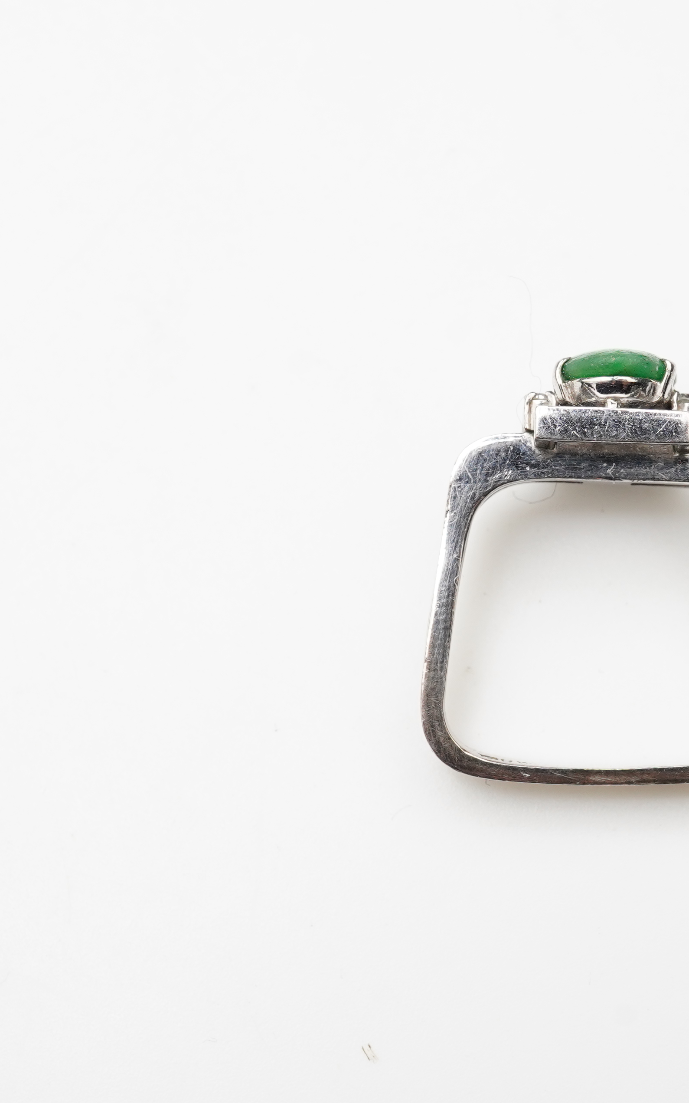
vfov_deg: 29.0
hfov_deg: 18.1
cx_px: 595
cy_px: 565
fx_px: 2133
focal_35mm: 71
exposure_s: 1/160
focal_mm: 30
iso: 640
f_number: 16
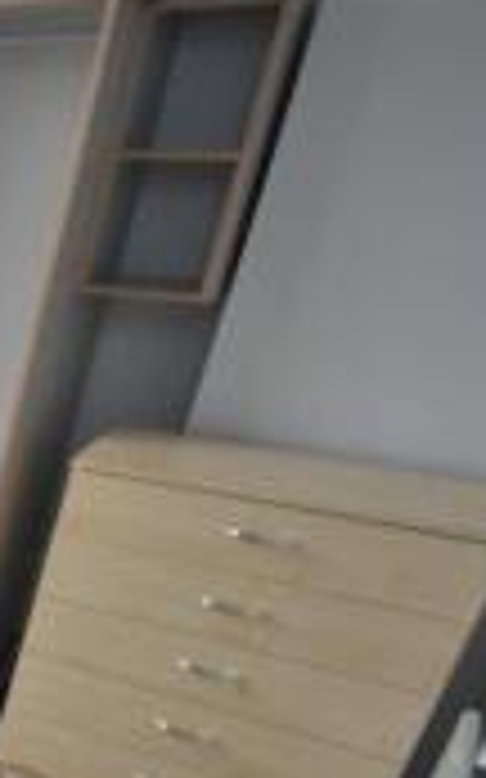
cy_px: 609
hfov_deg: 17.4
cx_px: -562
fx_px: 891
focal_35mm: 42
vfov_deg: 45.1
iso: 400
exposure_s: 1/60
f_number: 3.5
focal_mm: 10
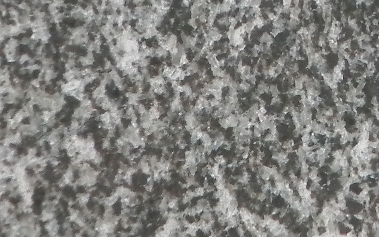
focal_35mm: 987
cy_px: -606
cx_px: 912
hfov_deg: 2.1
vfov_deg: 1.3
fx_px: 10194
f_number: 4.9
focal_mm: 27.4
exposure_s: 1/200
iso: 160
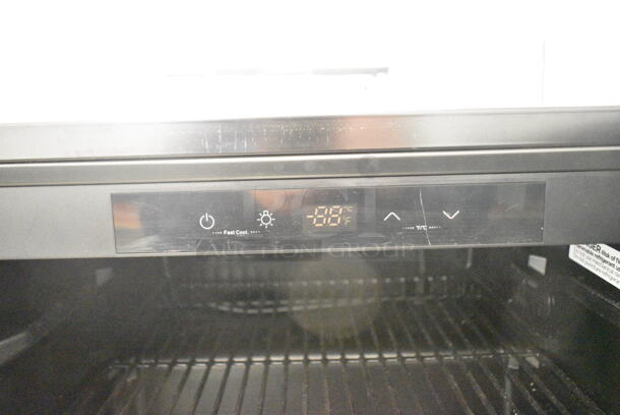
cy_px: 208
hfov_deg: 67.3
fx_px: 465
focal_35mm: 27
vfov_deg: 48.0
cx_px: 310
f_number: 3.5
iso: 18000
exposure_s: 1/30
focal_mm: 18
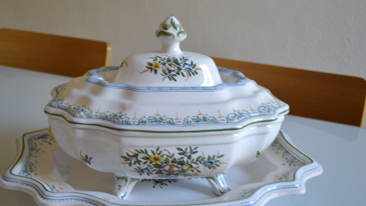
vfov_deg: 26.5
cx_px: 179
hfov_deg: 45.5
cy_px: 105
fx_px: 437
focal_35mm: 45
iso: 400
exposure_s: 1/30
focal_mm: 28
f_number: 4.5
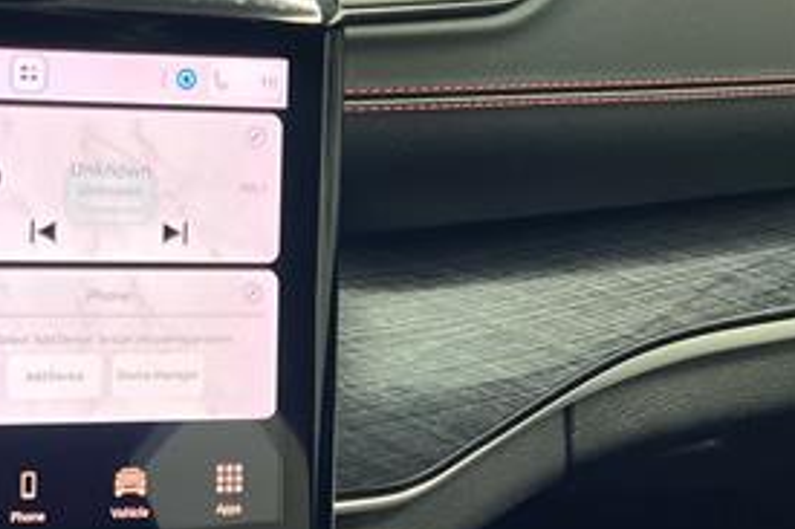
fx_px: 1390
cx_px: -119
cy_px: 202
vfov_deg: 21.5
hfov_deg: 28.4
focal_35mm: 63
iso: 500
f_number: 1.5
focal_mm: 5.7
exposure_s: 1/40
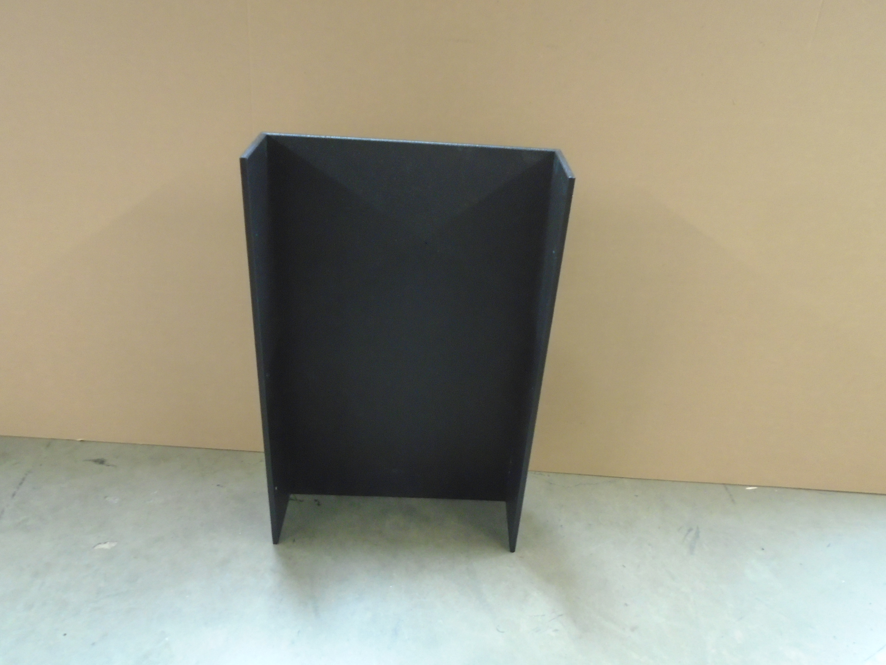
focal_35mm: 26
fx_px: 665
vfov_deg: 53.1
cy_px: 332
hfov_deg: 67.3
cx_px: 443
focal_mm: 4.6
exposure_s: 1/6
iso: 400
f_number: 3.2
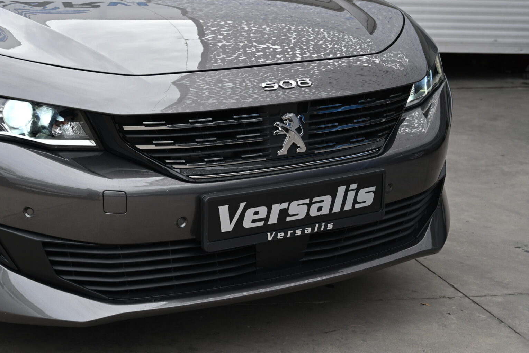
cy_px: 141
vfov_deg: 21.9
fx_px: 911
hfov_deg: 31.6
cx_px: 108
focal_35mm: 62
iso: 200
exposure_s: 1/250
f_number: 4.5
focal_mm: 37
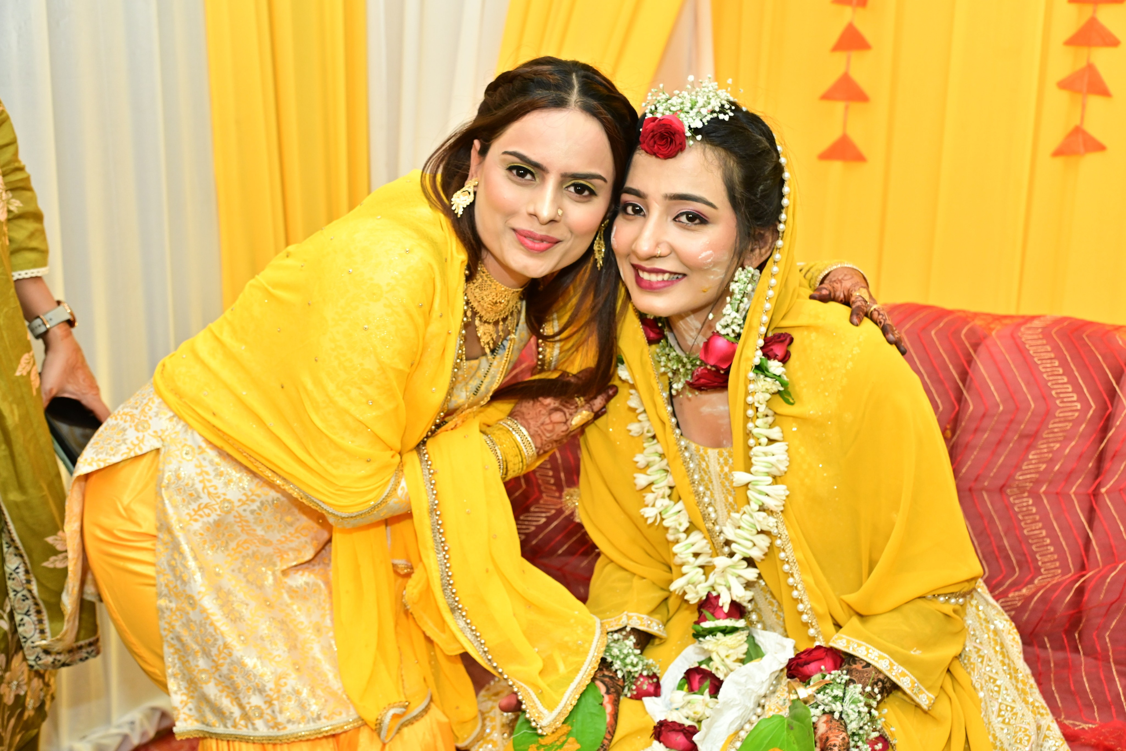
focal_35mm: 44
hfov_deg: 44.5
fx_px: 1376
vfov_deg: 30.5
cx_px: 563
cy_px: 376
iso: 1250
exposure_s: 1/200
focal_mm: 44
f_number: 5
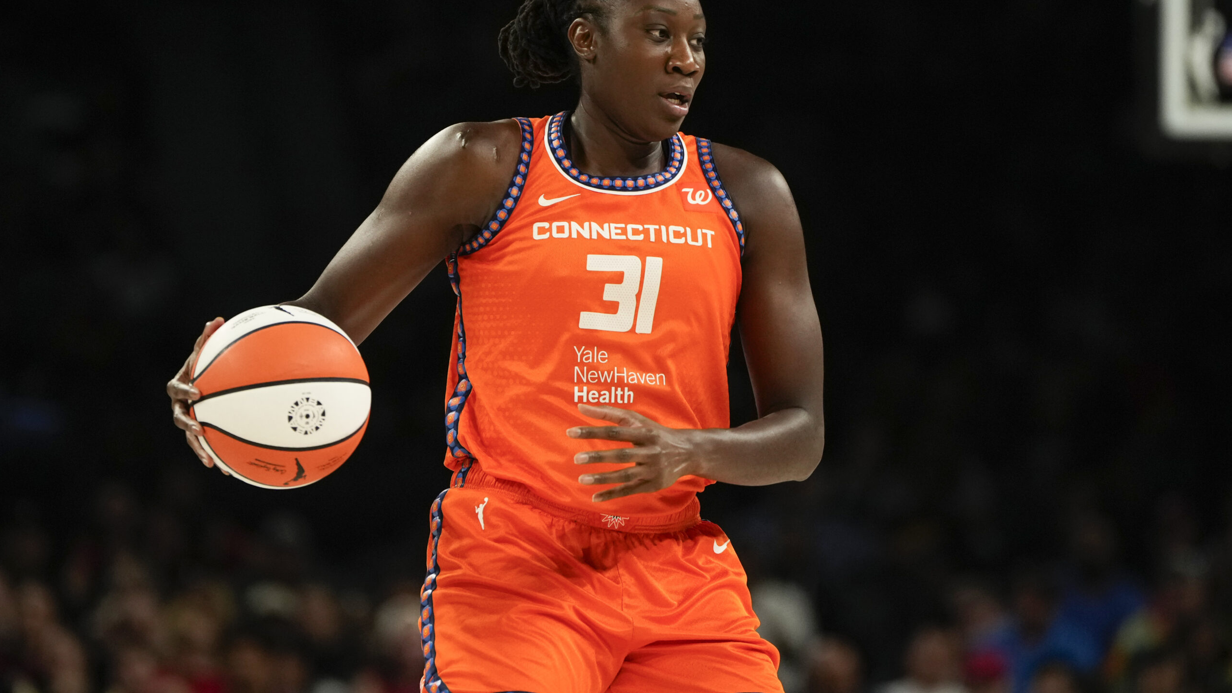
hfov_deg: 6.9
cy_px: 295
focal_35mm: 315
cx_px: 616
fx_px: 10291
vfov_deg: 3.9
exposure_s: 1/1250
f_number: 2.8
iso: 2000
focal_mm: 200
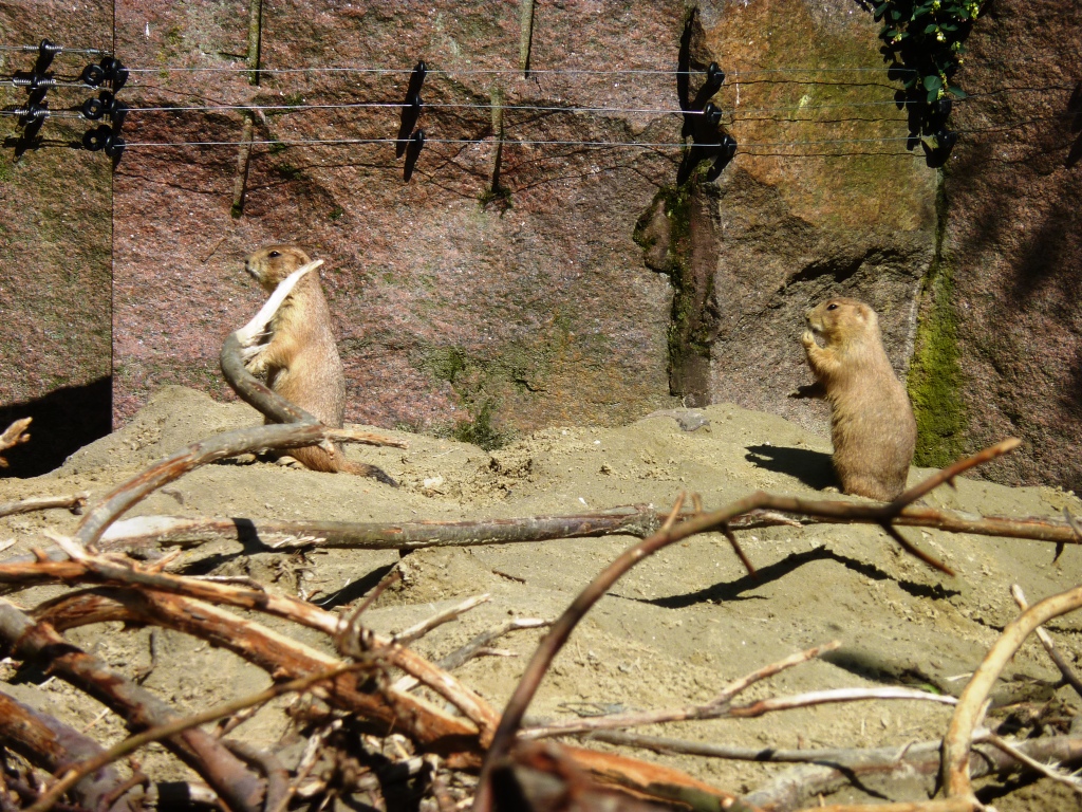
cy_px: 406
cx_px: 541
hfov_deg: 8.2
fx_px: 7564
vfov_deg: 6.1
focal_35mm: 242
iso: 80
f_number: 5.6
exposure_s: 1/500
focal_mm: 39.7
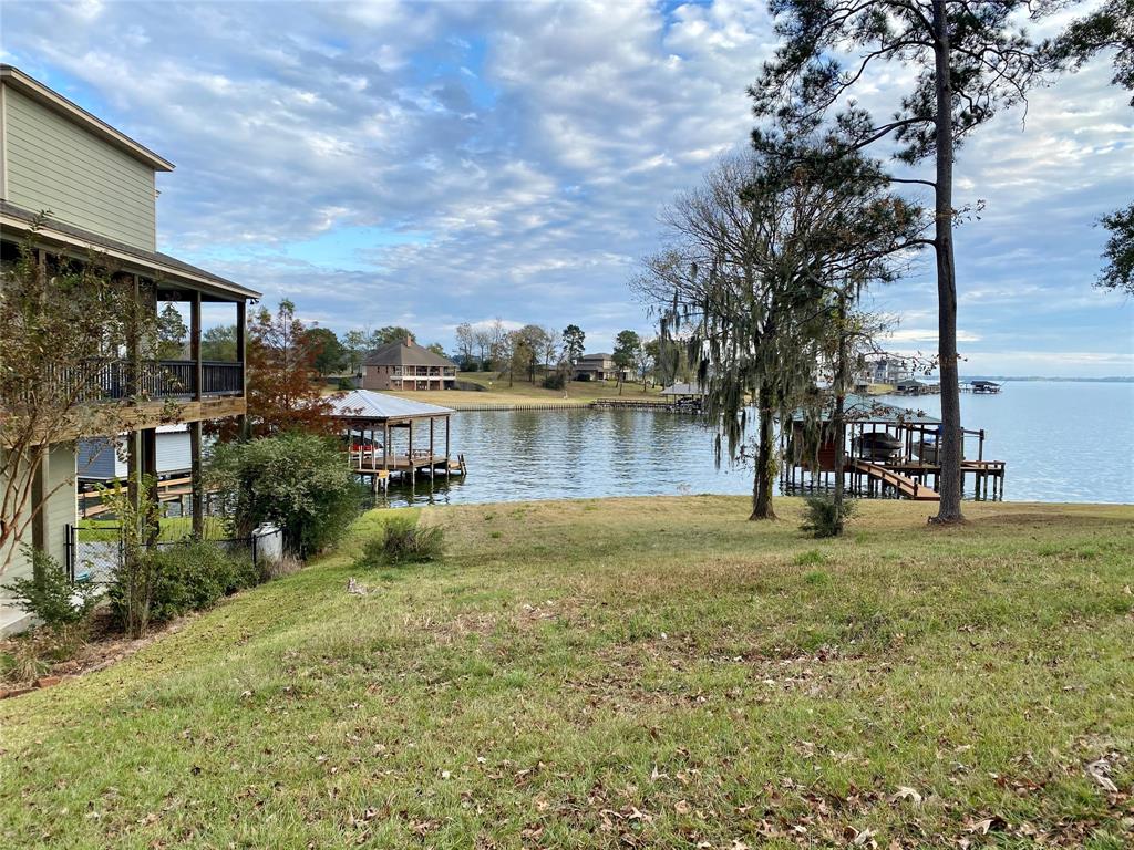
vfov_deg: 53.1
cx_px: 567
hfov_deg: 67.3
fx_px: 852
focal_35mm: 26
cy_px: 425
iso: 32
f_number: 1.8
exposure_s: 1/816
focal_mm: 4.25
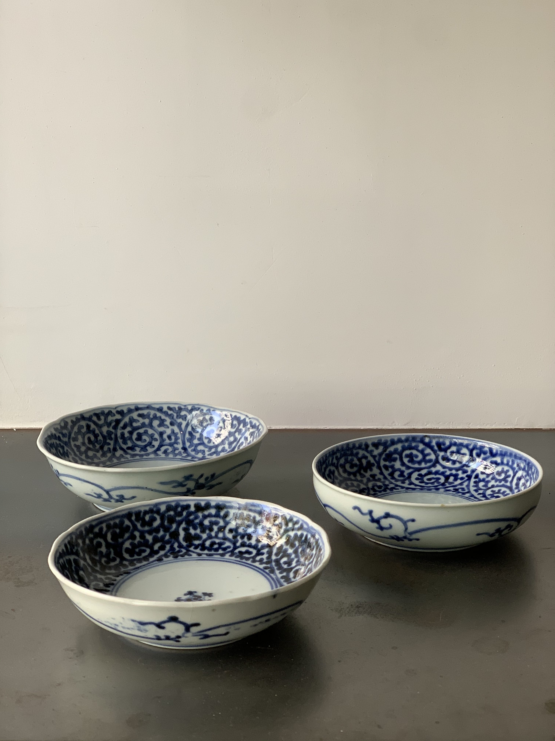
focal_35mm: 52
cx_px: 278
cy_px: 370
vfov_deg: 36.8
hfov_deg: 28.0
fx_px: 1112
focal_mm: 6
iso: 80
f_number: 2.4
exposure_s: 1/122
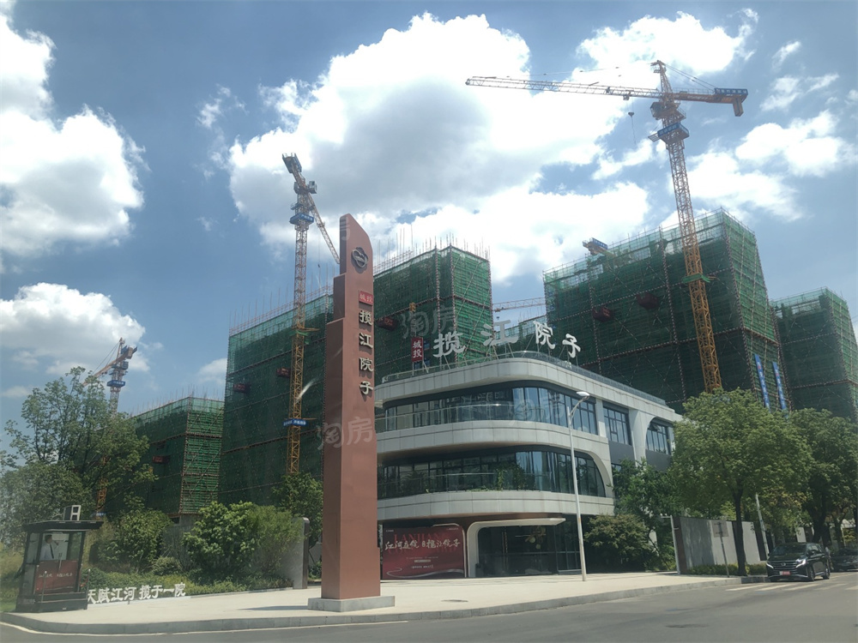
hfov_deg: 63.4
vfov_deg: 49.7
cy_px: 322
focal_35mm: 28
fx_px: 694
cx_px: 429
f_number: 1.8
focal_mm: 3.99
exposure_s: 1/774
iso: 20
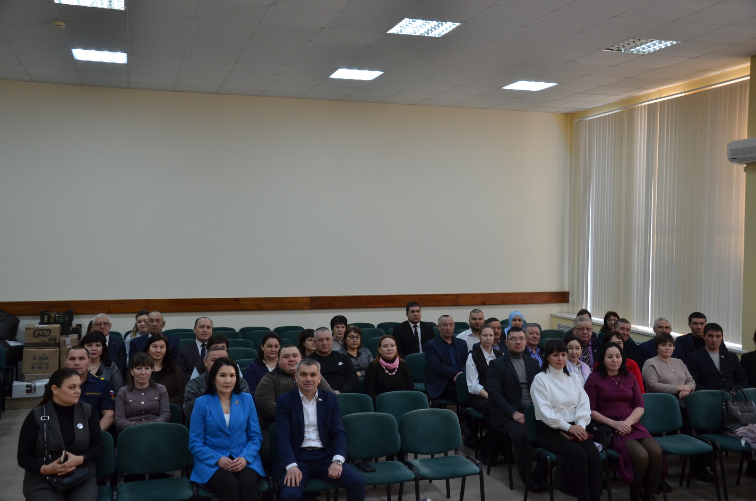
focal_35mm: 38
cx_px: 378
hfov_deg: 51.4
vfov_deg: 35.3
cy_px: 250
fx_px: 786
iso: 400
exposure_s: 1/80
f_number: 4.5
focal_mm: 25
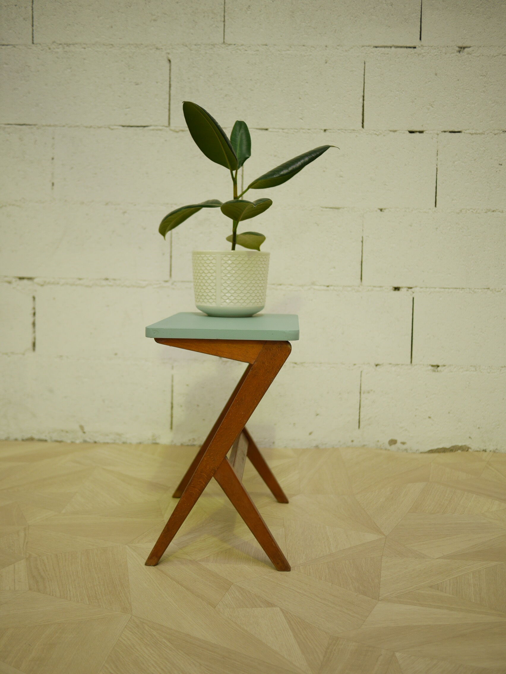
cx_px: 253
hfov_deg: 36.0
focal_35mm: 40
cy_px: 337
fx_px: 780
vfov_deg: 46.8
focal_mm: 20
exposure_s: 1/60
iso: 250
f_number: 1.7
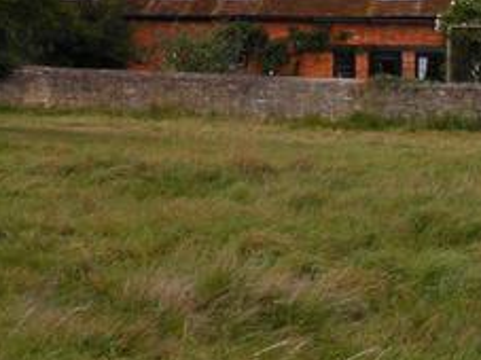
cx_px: 314
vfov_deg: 21.7
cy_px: 76
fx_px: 930
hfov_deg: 28.8
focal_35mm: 67
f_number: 4
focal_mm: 6.3
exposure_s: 1/302
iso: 50
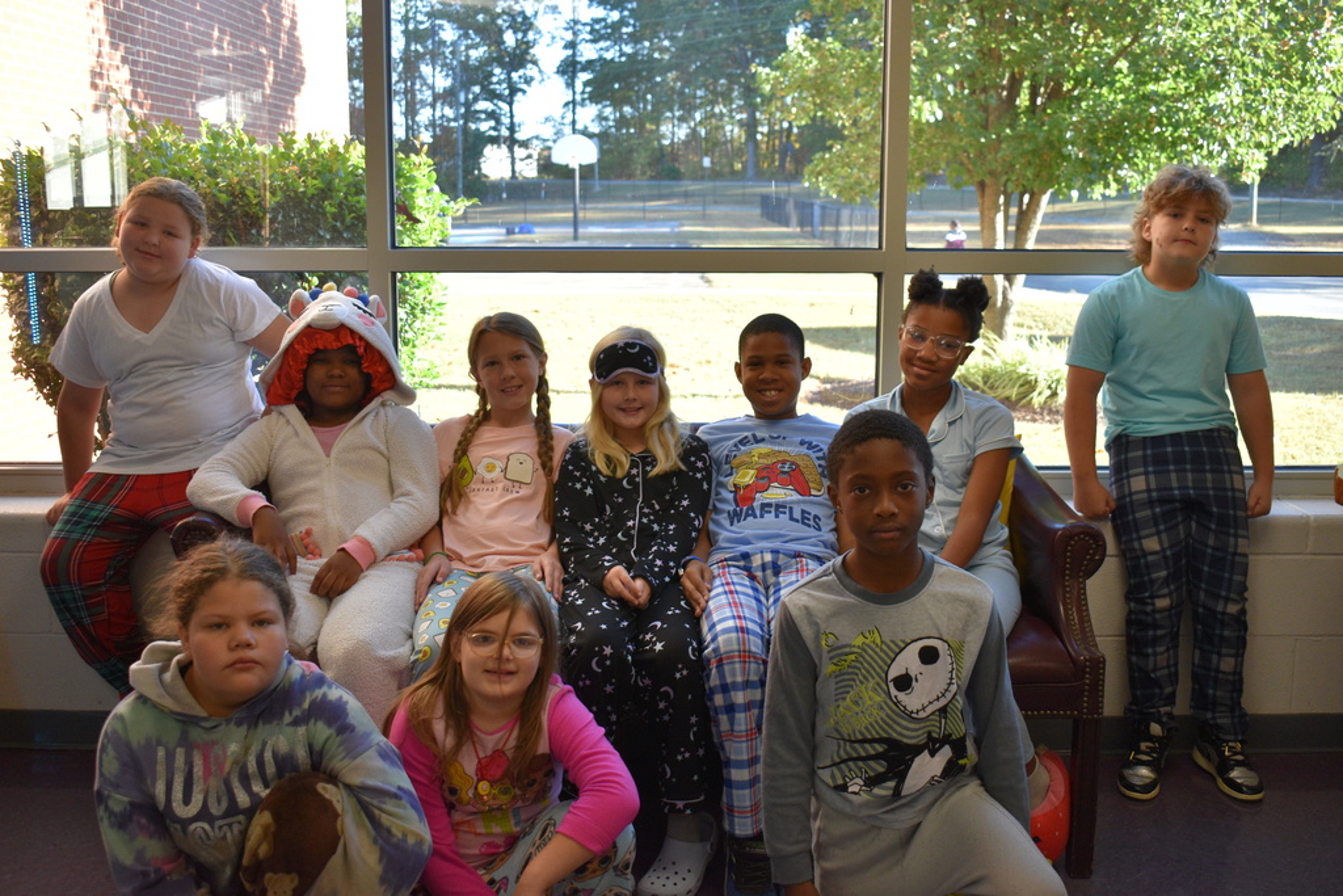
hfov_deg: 51.3
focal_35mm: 38
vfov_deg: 35.5
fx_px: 1399
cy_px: 448
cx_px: 672
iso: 800
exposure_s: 1/200
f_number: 4
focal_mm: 25
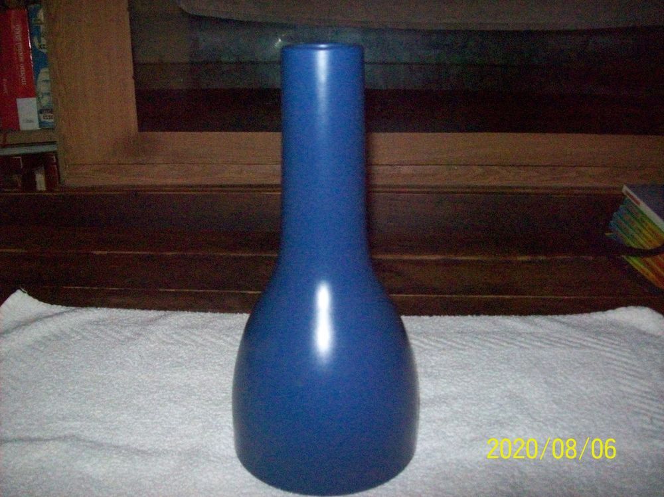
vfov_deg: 39.6
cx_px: 332
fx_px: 690
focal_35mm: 36
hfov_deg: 51.4
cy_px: 248
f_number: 2.7
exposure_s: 1/128
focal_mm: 6
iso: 800
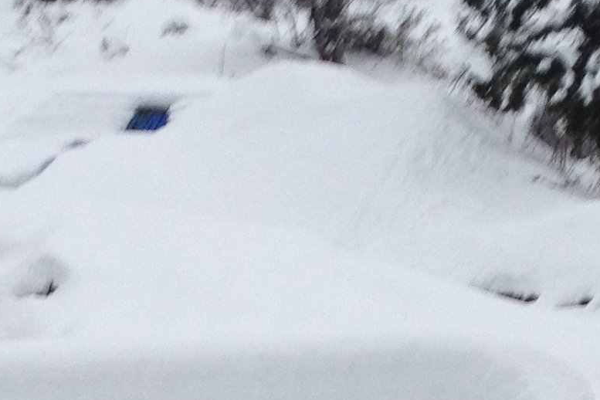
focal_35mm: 153
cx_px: 311
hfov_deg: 13.4
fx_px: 2550
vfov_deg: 8.9
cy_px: 405
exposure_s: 1/40
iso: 50
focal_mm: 4.28
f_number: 2.4
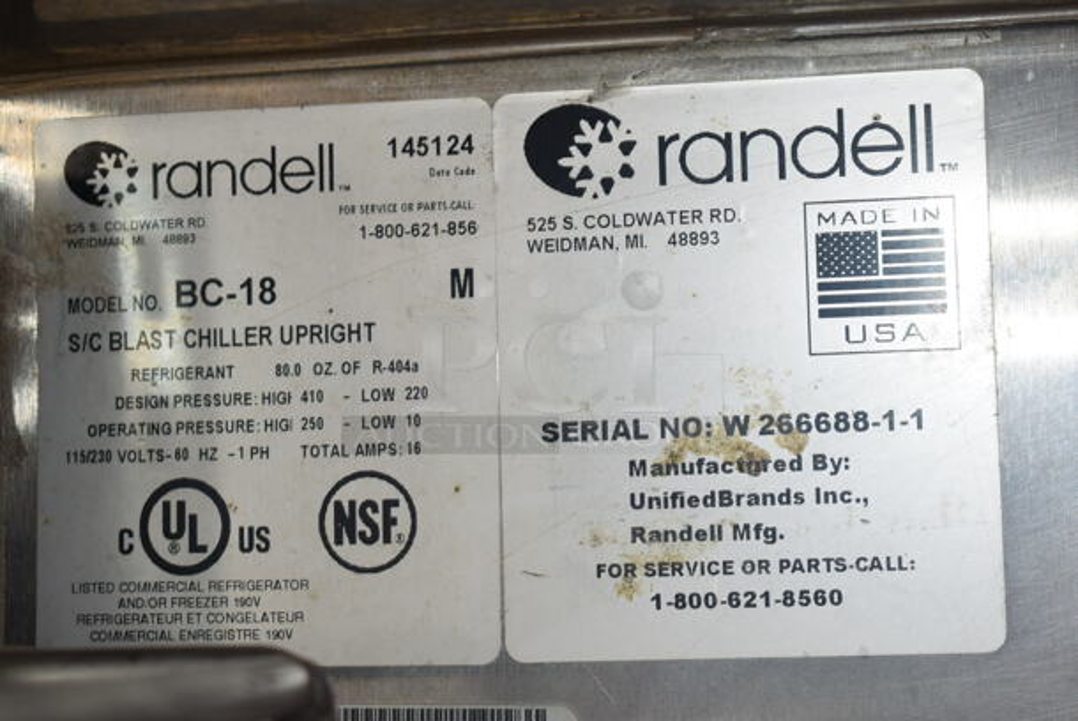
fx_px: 2473
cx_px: 539
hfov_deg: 24.6
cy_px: 360
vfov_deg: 16.6
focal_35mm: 82
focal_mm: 55
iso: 160
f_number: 5.6
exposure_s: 1/30
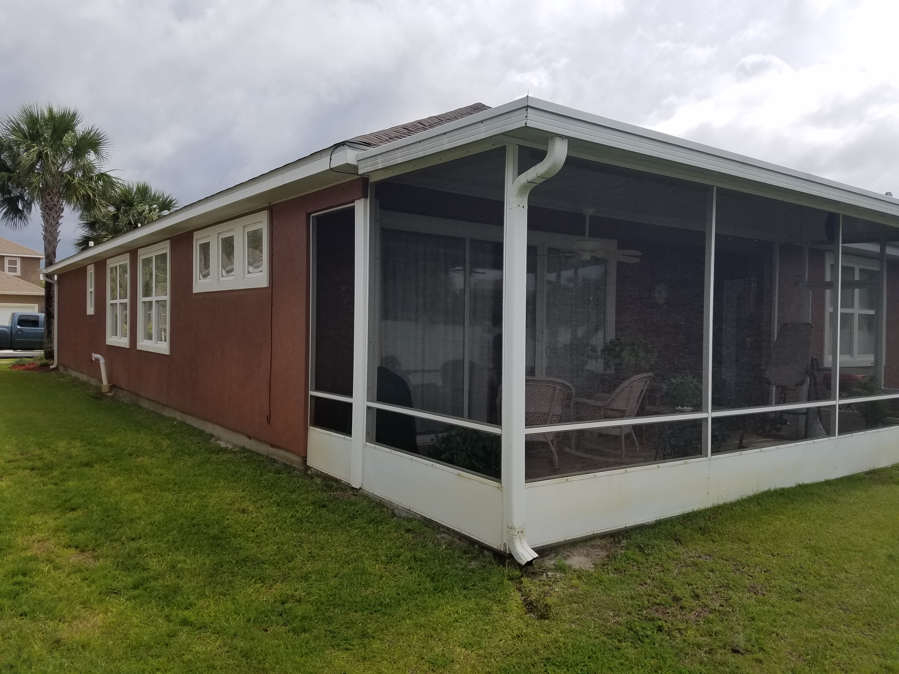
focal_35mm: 26
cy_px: 337
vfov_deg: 53.1
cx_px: 450
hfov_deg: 67.3
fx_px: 675
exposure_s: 1/3888
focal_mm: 4.2
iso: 50
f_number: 1.7
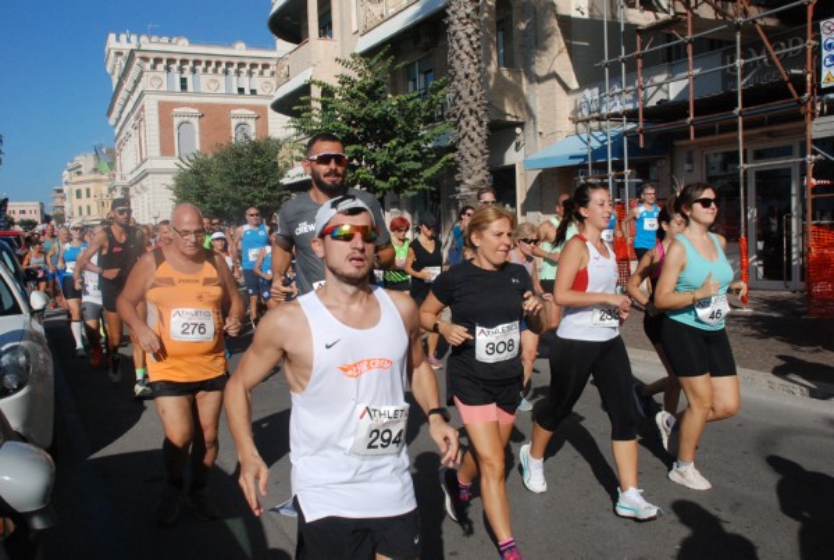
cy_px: 280
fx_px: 766
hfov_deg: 57.1
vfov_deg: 40.2
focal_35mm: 33
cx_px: 417
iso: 1000
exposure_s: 1/2000
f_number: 9
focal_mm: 22
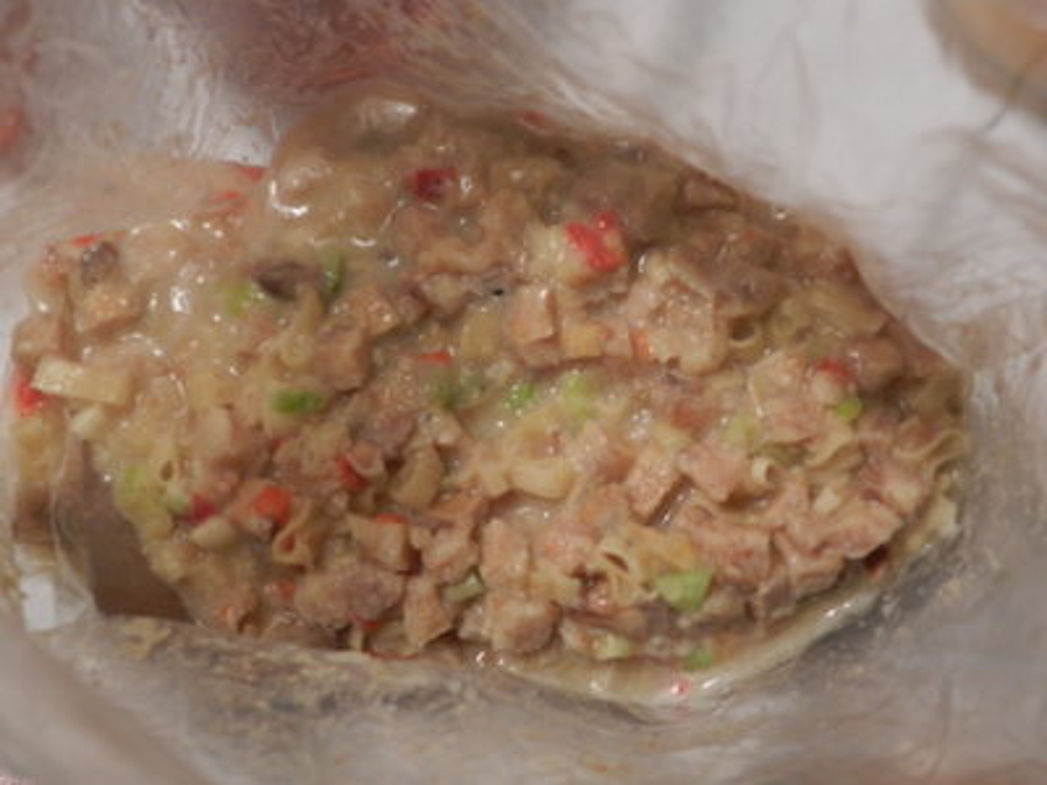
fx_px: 1149
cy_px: 392
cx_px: 524
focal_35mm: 38
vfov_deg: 37.7
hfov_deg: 49.0
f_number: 4
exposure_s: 1/30
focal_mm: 6.7
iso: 220
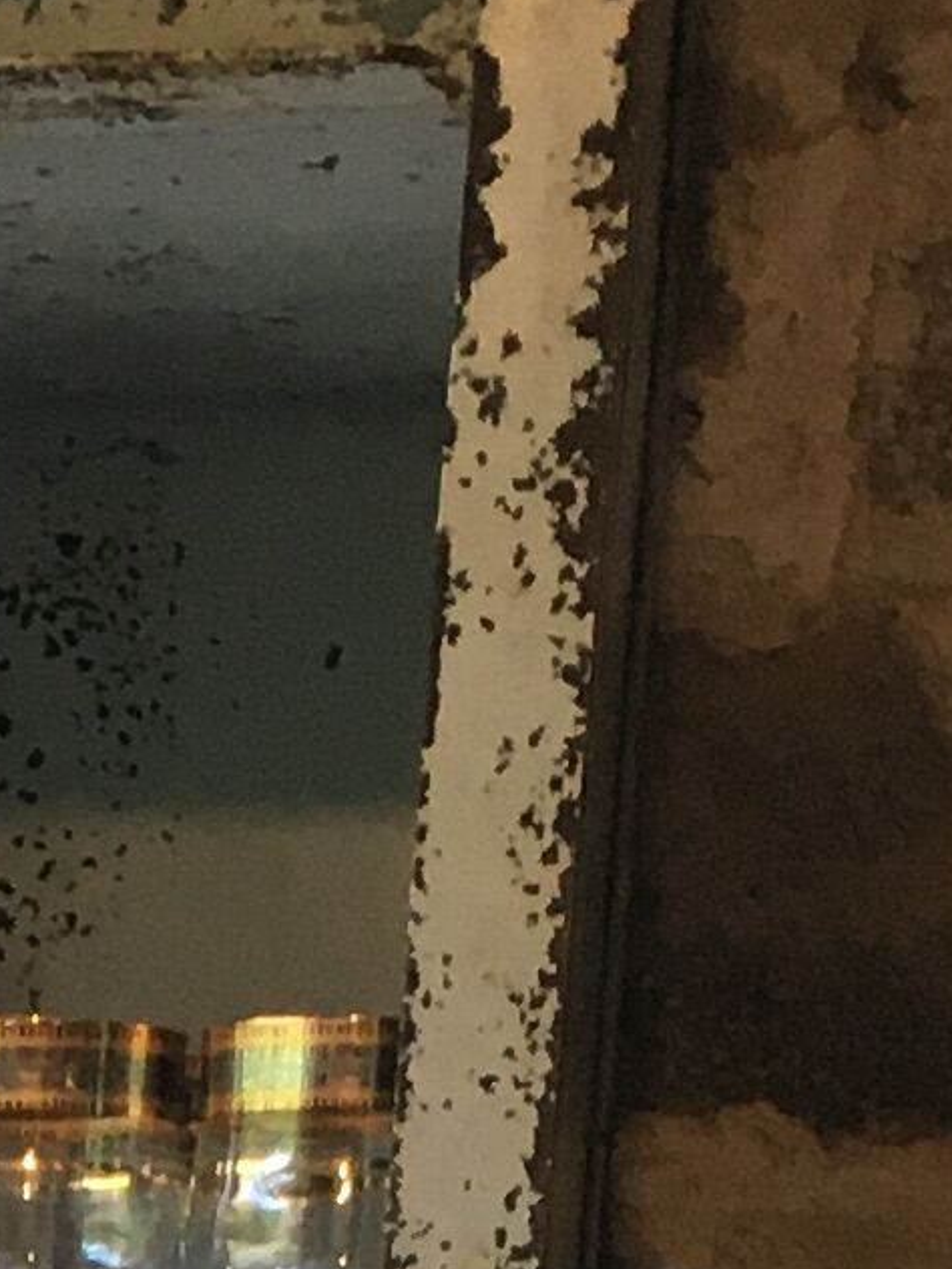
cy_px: 3010
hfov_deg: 7.7
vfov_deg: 9.5
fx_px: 6784
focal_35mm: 185
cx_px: -908
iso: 80
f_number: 2.2
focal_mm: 4.15
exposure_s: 1/33
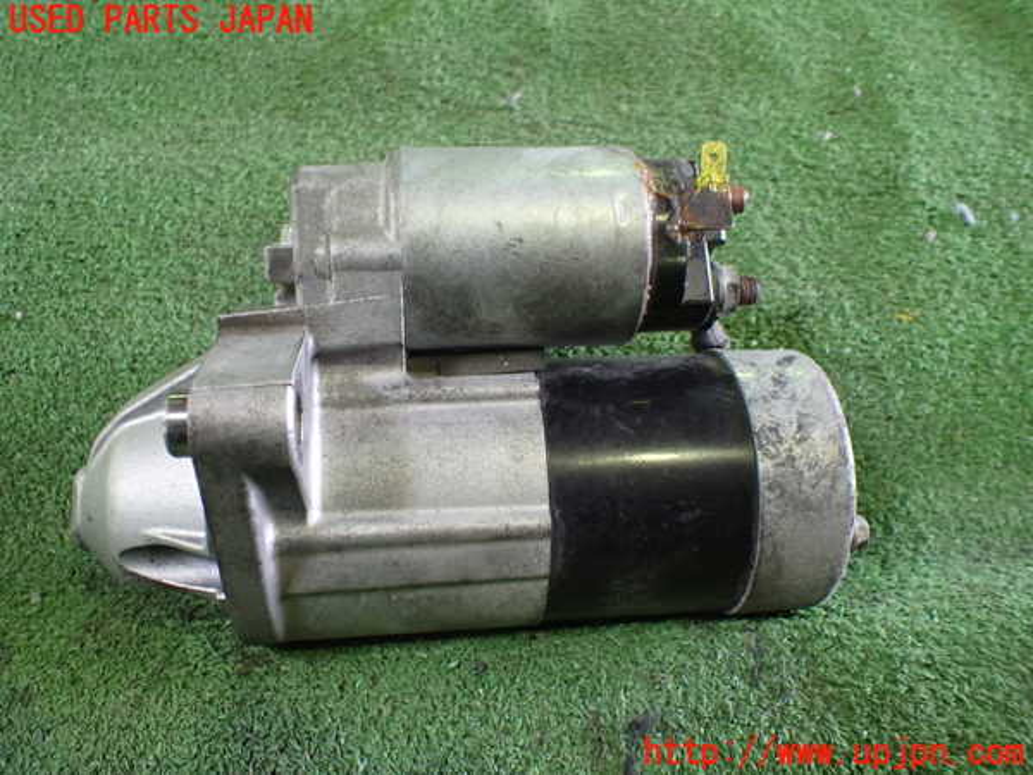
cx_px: 516
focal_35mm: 30
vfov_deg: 46.8
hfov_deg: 60.0
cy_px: 388
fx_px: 895
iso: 800
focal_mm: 5.4
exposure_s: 1/60
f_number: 2.3
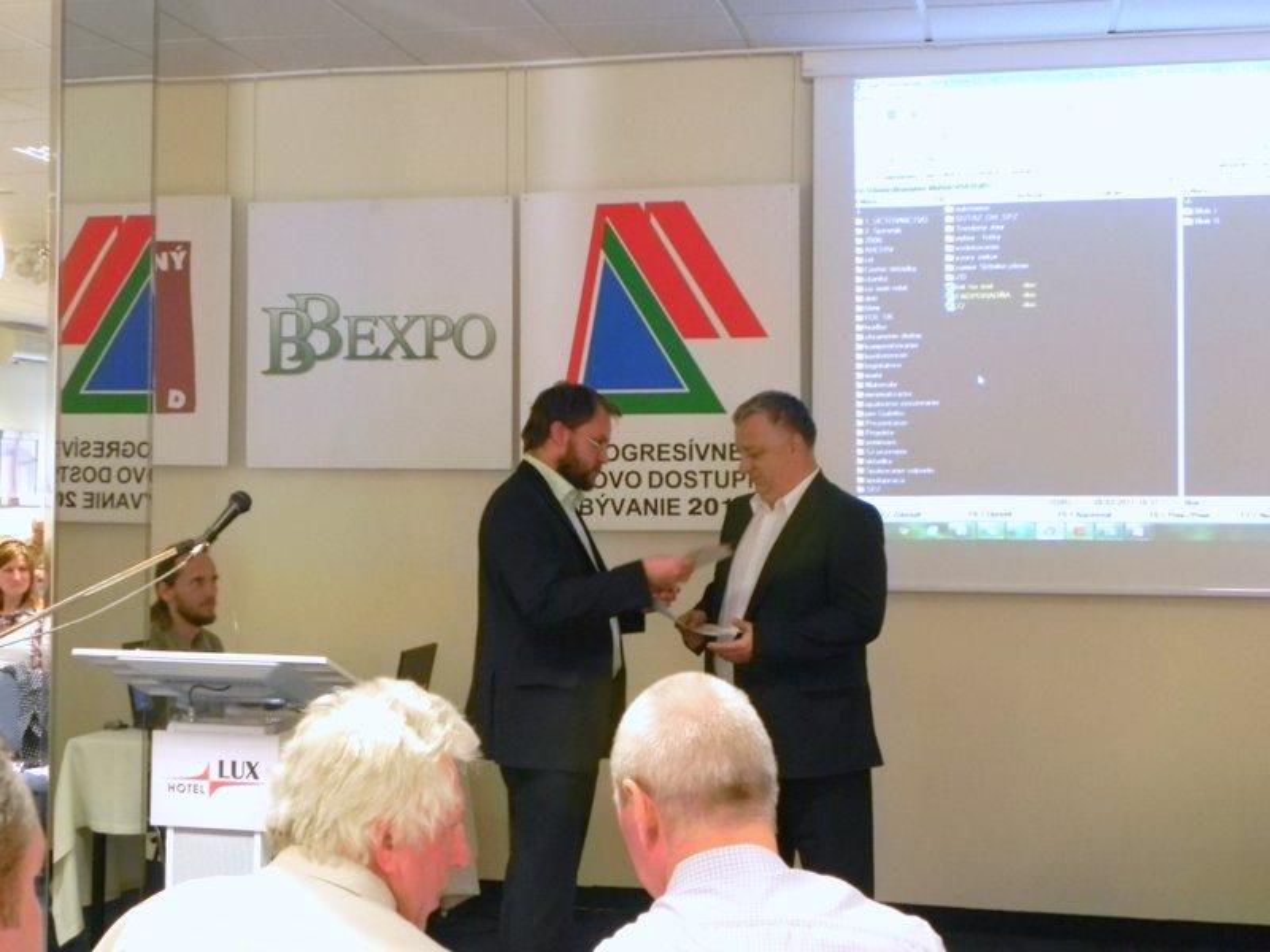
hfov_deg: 36.8
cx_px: 635
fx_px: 1908
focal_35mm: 52
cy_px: 476
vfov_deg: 28.0
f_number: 3.5
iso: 200
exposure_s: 1/5.2
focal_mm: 9.2
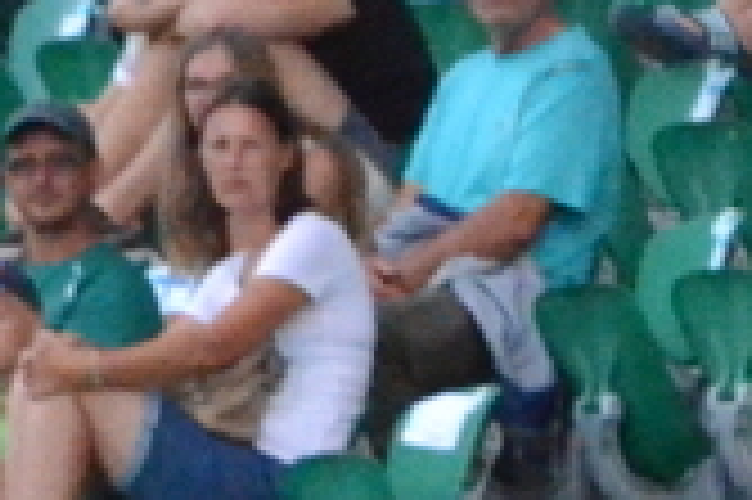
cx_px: -1504
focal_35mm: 1457
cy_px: 1655
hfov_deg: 1.4
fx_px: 30396
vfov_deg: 0.9
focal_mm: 135
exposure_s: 1/2000
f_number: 9
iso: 6400
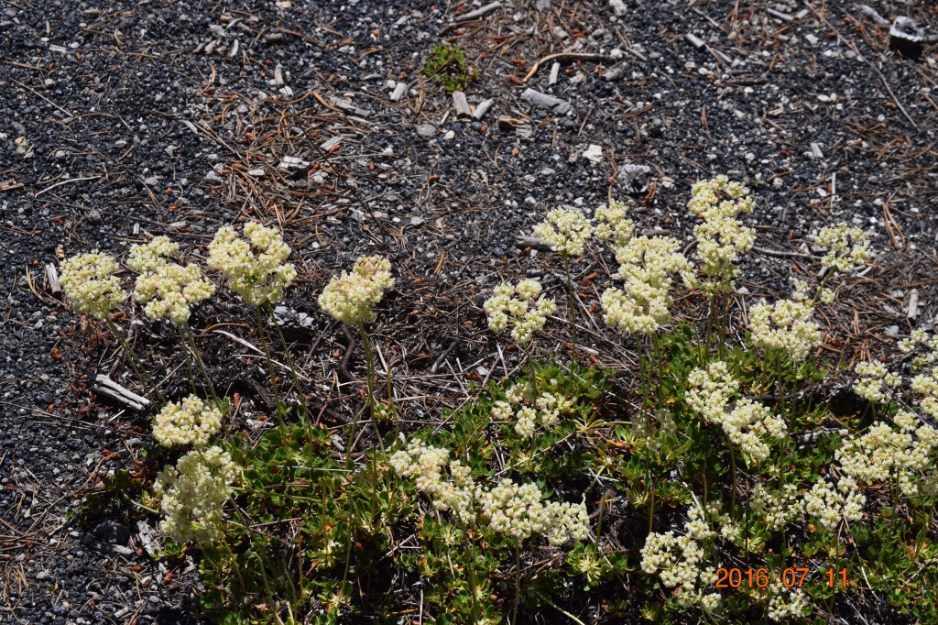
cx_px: 469
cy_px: 312
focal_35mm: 82
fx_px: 2149
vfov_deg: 16.5
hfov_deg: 24.6
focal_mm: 55
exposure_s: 1/400
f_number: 10
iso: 200
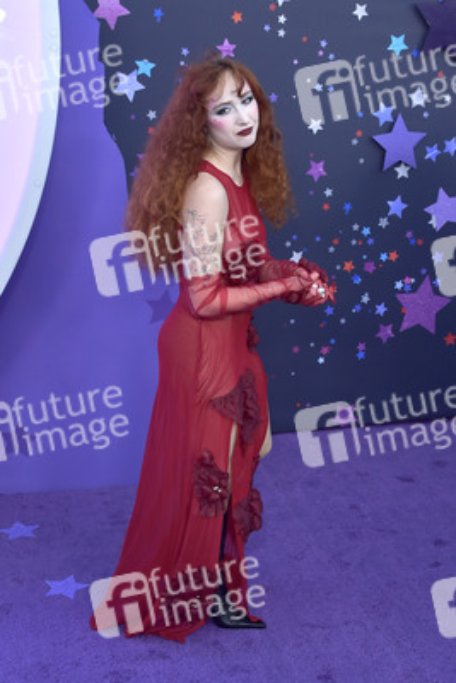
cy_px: 342
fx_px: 569
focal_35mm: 30
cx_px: 228
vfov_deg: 61.9
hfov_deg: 43.6
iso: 500
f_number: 6.3
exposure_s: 1/250
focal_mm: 30
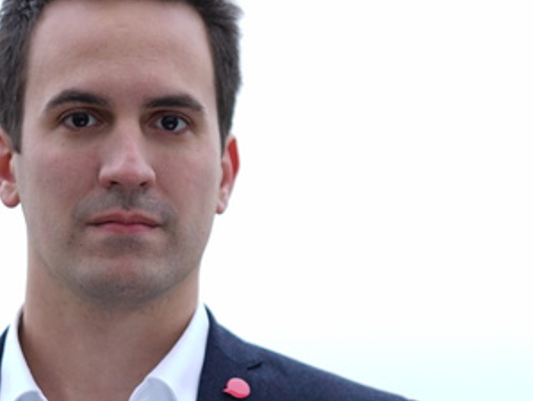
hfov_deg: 7.2
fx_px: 4209
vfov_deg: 5.4
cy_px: 443
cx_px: 289
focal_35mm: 273
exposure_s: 1/100
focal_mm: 85
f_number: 2.2
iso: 80
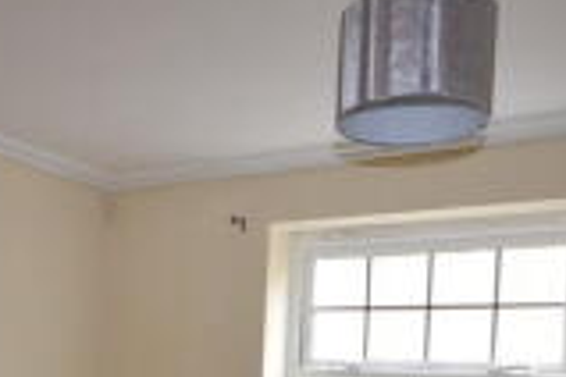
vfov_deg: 26.3
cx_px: 224
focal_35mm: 45
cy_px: 461
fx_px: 707
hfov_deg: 43.4
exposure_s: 1/60
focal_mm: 10
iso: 640
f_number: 4
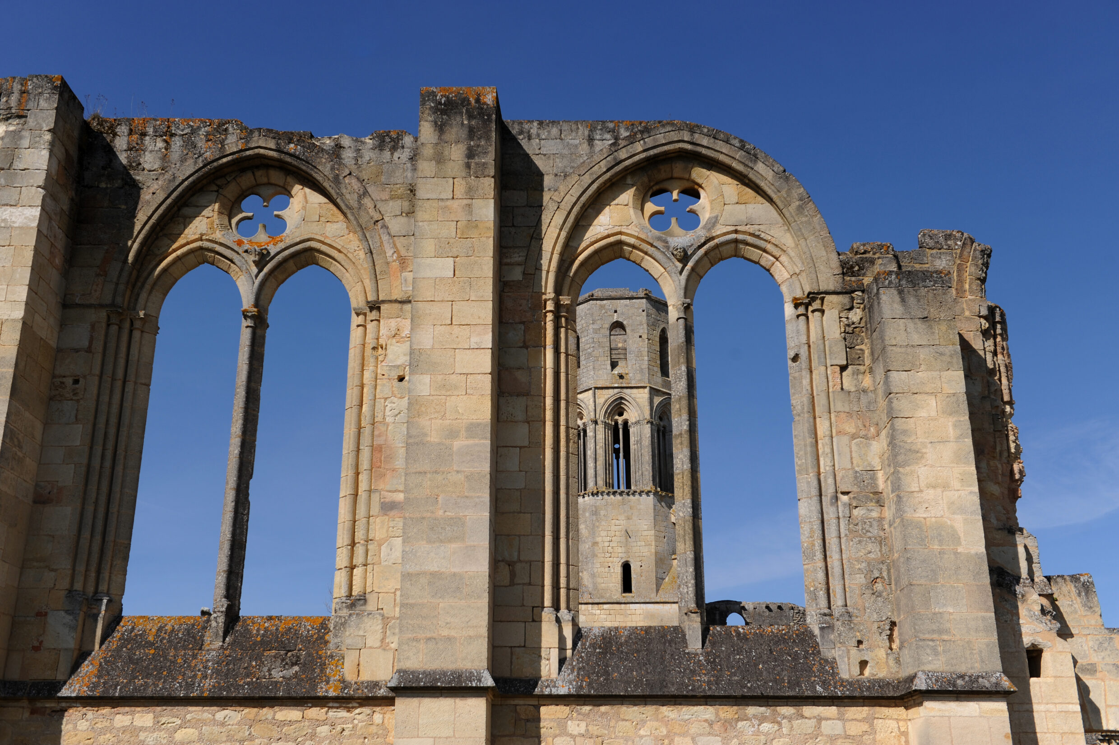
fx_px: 1180
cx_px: 560
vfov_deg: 35.0
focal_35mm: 38
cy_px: 372
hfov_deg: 50.7
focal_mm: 38
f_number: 6.3
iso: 200
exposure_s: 1/1250
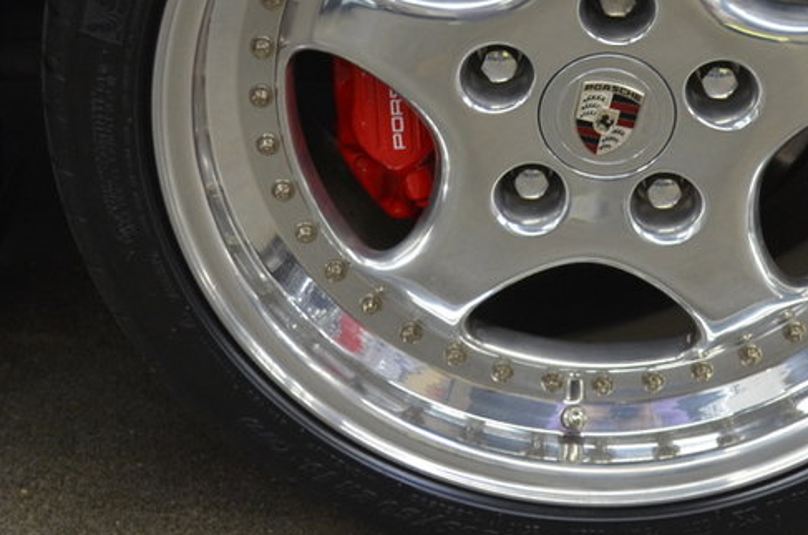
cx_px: 594
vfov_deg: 13.4
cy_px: 70
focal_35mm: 101
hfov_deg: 20.1
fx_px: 2261
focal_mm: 32
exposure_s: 1/30
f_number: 4.8
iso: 800
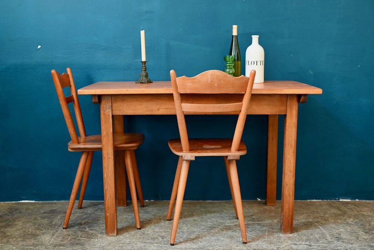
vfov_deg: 28.1
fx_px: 499
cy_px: 125
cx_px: 187
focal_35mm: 48
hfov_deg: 41.1
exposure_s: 1/50
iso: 1800
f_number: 4
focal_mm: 48
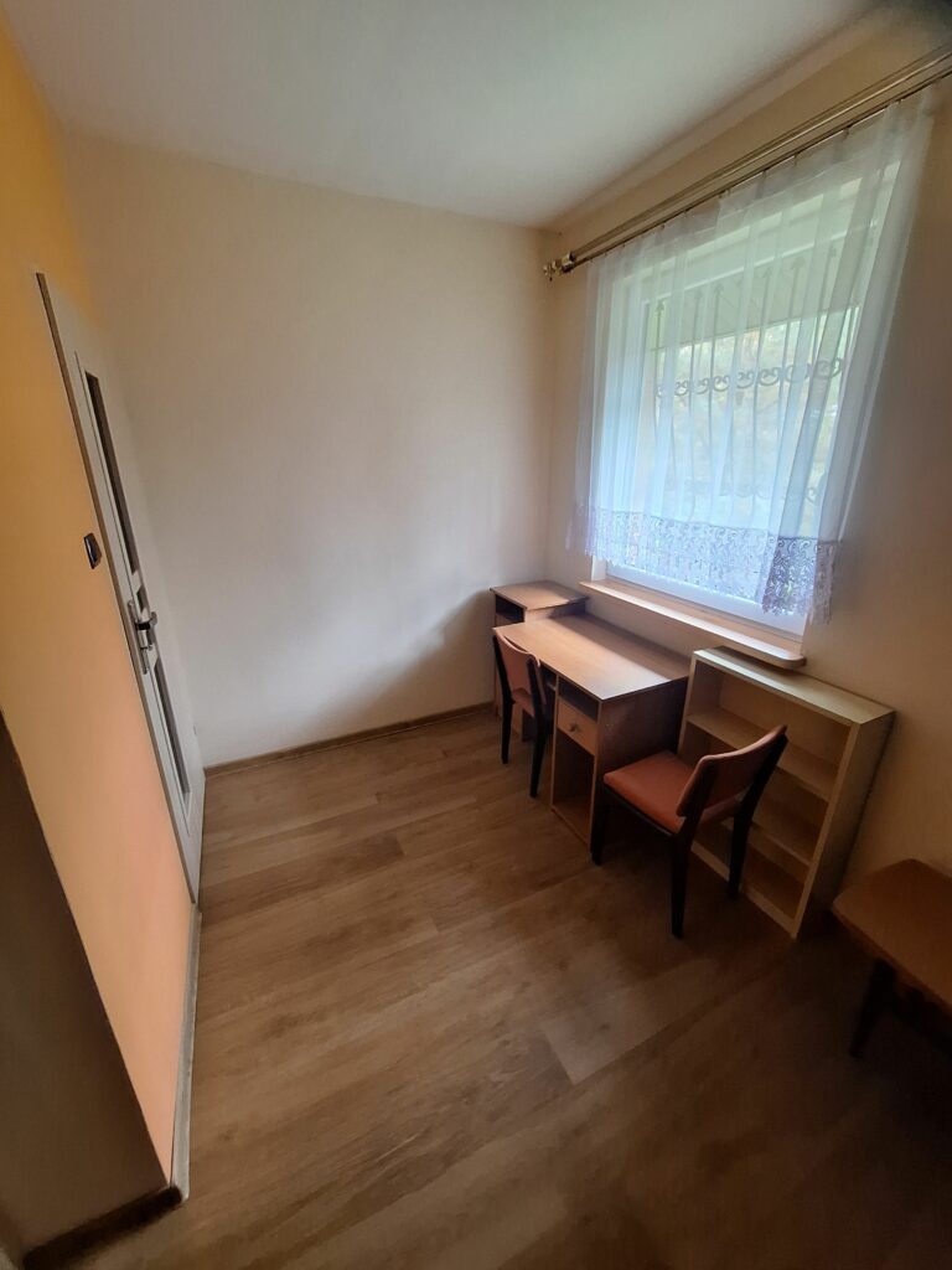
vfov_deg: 106.2
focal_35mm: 13
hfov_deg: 89.9
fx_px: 477
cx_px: 476
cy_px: 635
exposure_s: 1/33
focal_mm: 1.74
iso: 160
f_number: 2.2
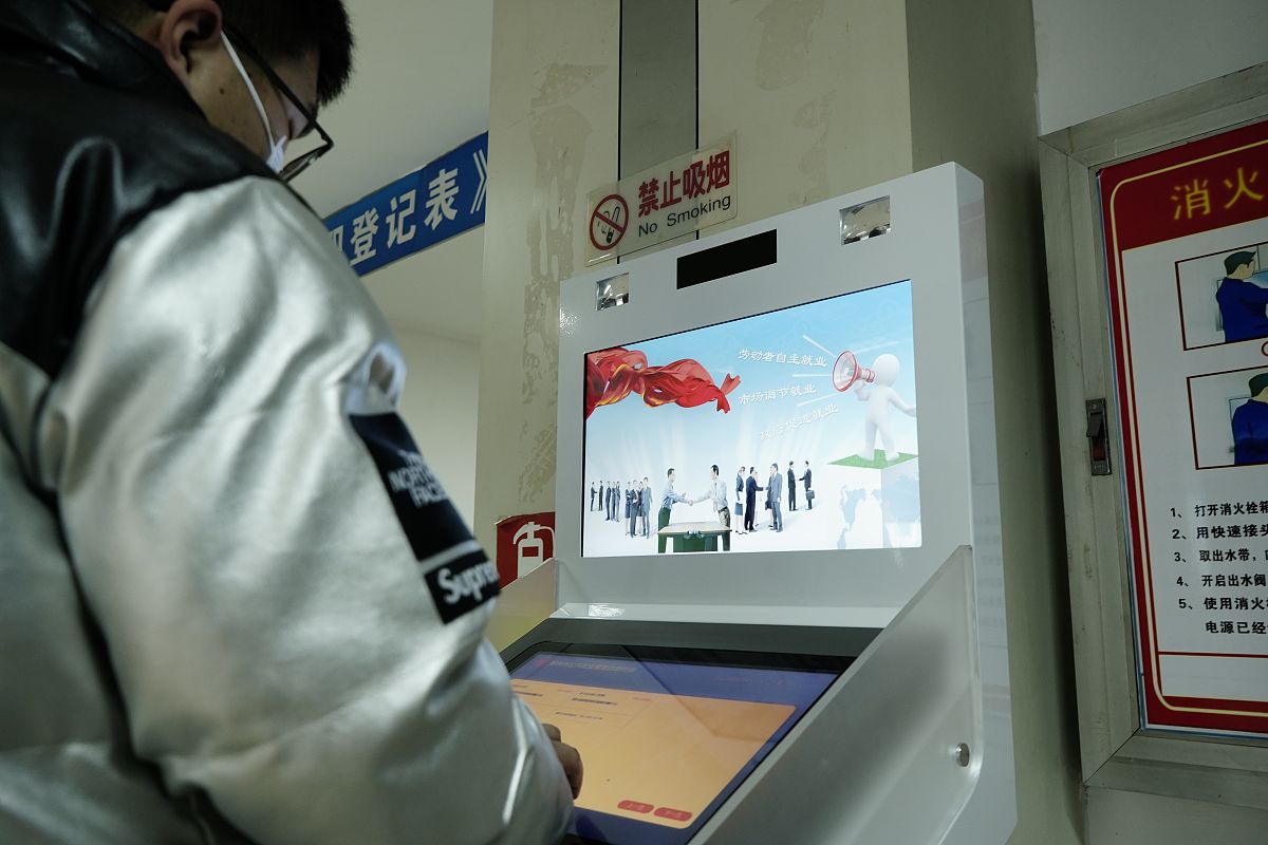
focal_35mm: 28
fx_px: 986
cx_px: 634
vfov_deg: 46.4
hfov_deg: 65.5
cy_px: 422
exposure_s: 1/30
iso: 1250
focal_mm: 28
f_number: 5.6
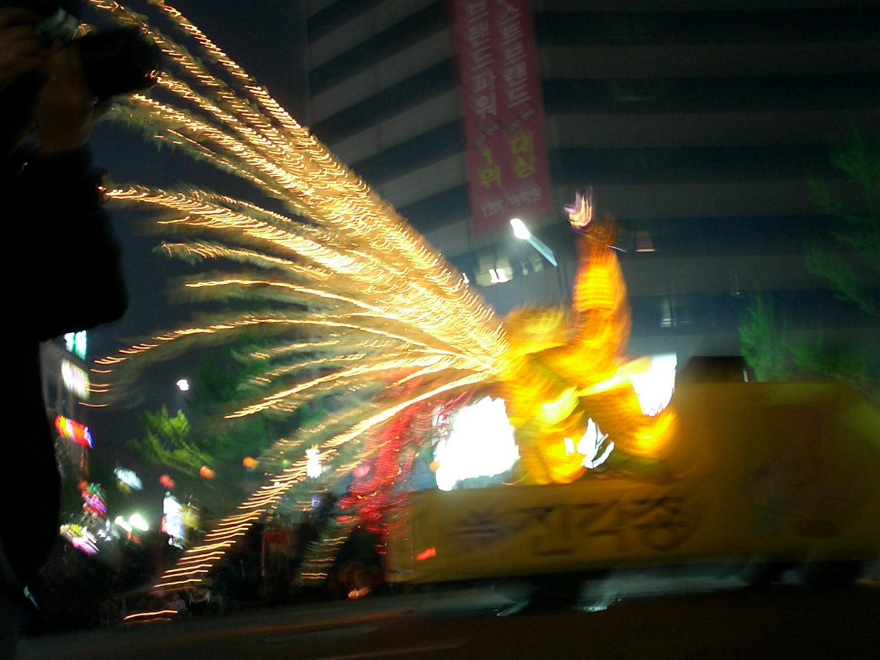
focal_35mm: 37
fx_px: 941
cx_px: 440
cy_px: 330
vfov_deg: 38.7
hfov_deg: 50.1
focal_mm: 5.6
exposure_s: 1/2.5
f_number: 3.5
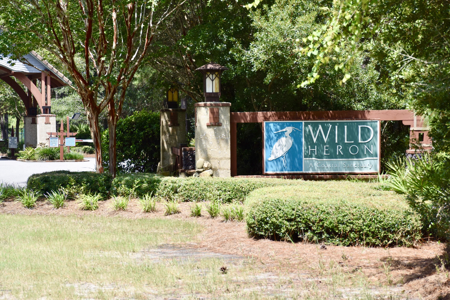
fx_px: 1500
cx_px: 225
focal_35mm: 120
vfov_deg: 11.4
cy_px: 150
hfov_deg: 17.1
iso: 320
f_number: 8
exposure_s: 1/500
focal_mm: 80
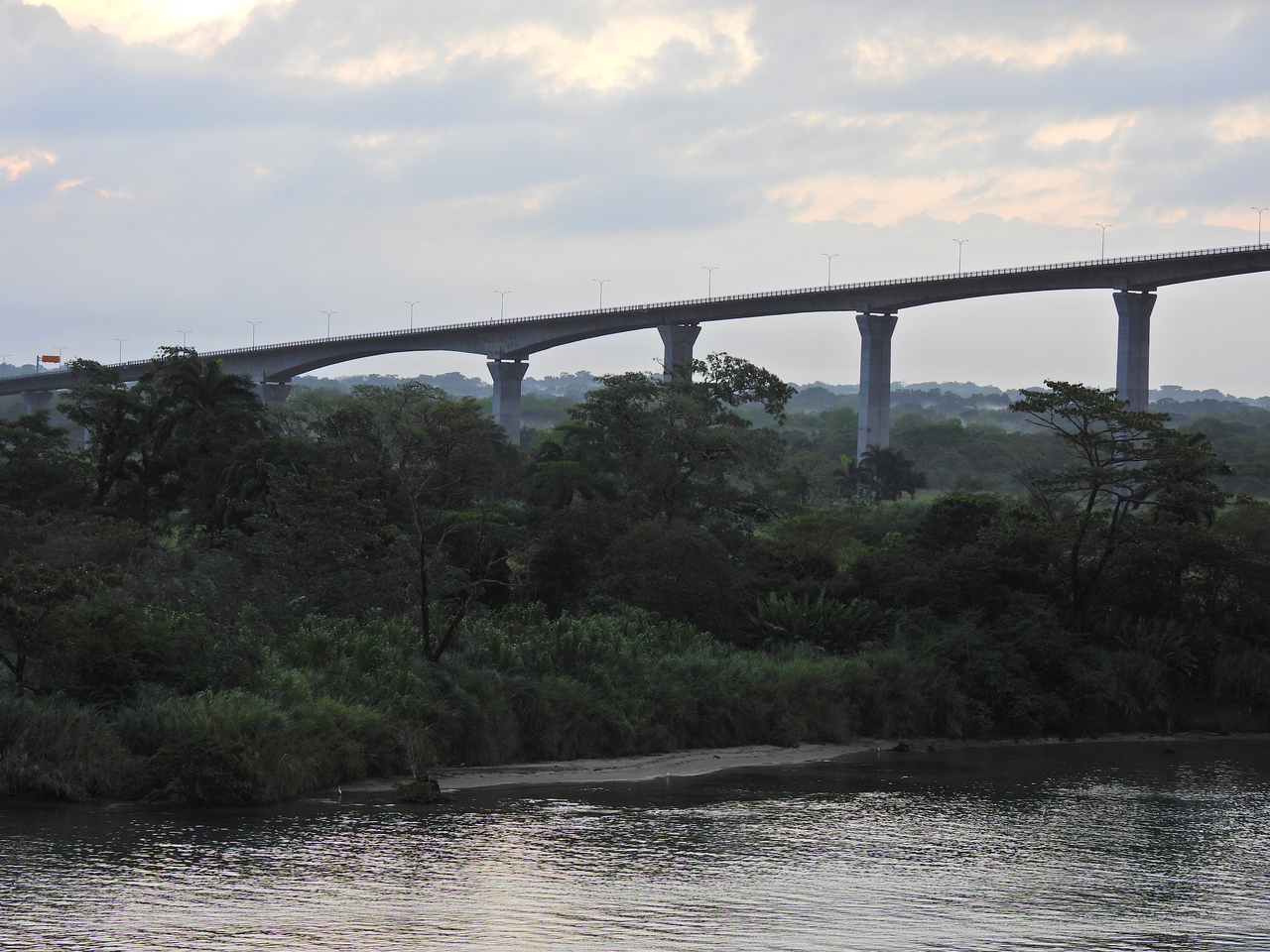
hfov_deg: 18.7
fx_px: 3852
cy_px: 476
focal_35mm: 105
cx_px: 635
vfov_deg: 14.1
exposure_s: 1/80
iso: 100
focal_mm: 18.7
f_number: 4
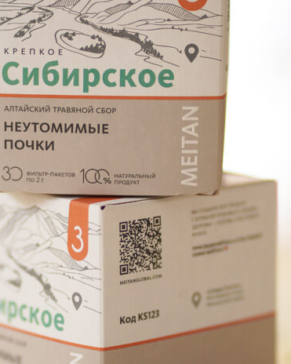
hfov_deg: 9.0
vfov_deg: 11.2
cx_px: 95
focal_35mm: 172
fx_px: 1852
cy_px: 205
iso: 500
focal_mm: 85
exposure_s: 1/400
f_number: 2.2
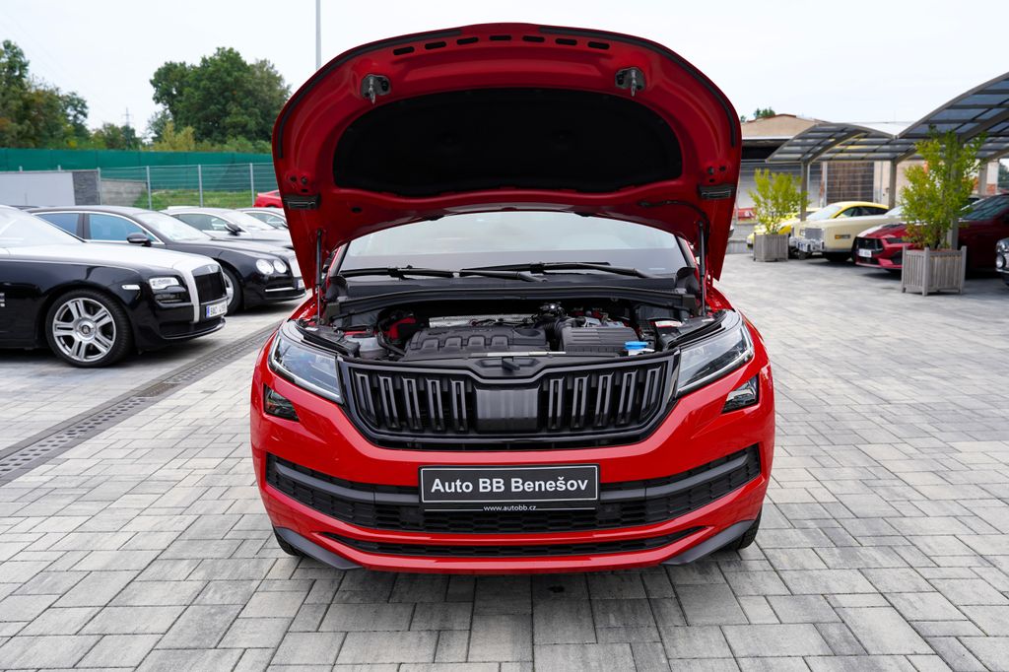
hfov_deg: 61.9
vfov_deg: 43.6
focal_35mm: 30
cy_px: 336
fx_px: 841
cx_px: 504
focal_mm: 30
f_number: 4.5
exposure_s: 1/80
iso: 100
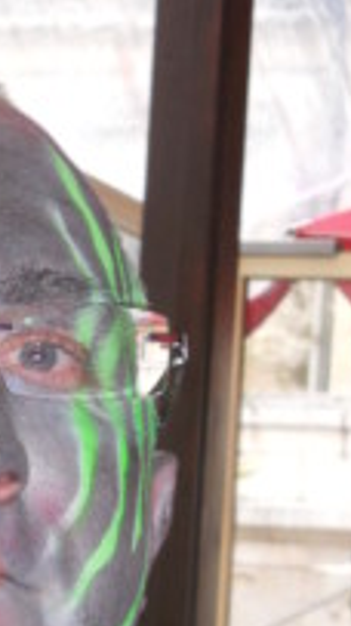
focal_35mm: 174
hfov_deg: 6.9
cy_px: 570
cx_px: -137
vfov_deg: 12.3
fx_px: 2883
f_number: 5.3
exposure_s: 1/30
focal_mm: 11.7
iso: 250
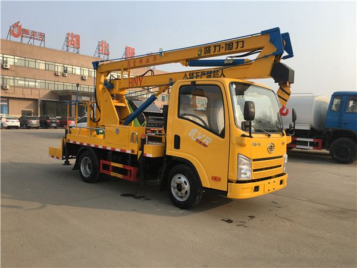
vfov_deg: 48.2
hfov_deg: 61.7
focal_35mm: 29
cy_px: 134
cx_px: 178
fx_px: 299
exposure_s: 1/1054
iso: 25
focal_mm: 4.15
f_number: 2.2
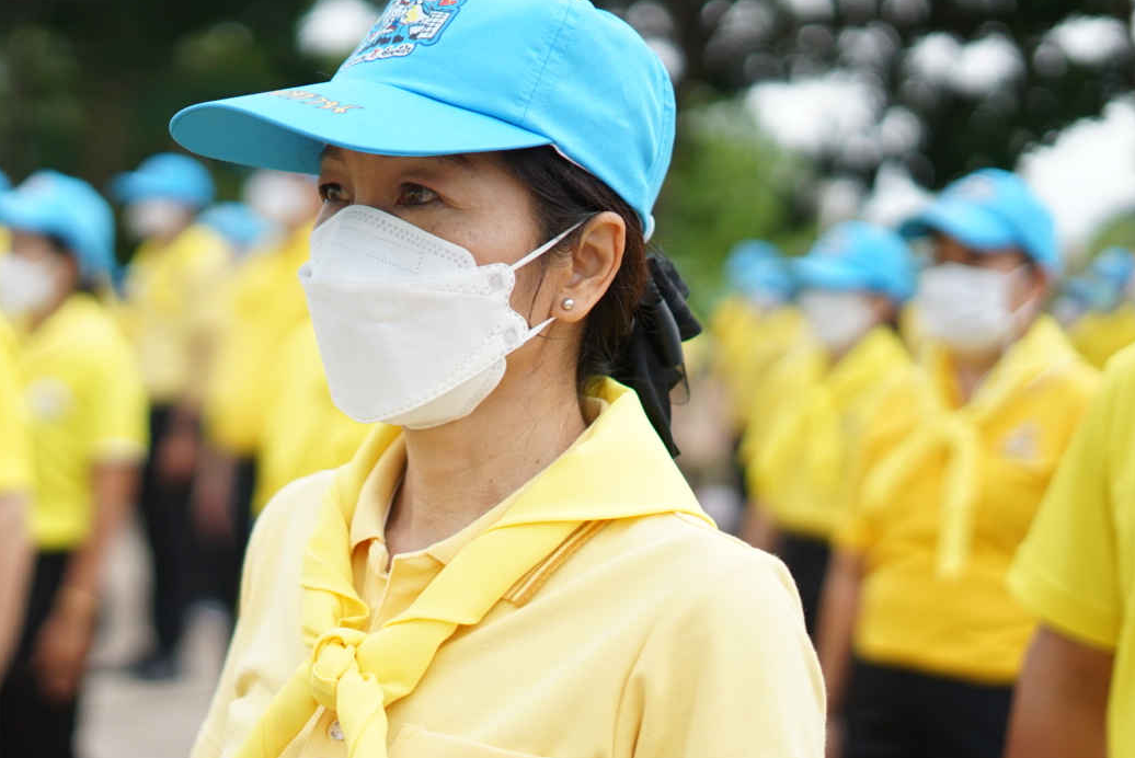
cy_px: 481
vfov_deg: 17.5
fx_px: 2460
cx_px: 357
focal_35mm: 78
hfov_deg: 25.8
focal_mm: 50
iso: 400
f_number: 1.8
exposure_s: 1/5000
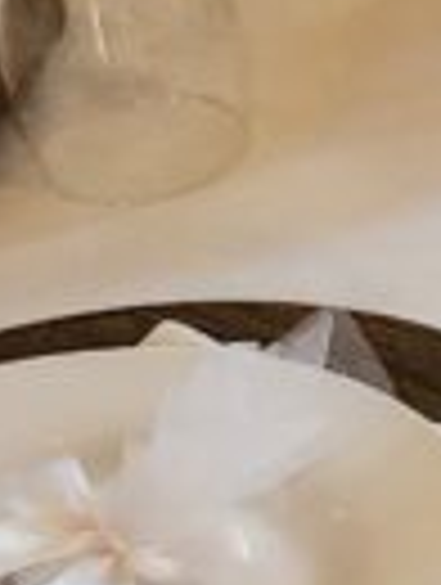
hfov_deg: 7.8
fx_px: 3065
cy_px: 387
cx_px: 963
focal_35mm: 181
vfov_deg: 10.9
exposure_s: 1/120
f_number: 1.8
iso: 640
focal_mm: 6.4
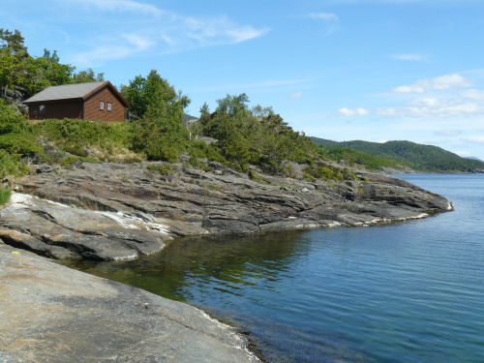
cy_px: 182
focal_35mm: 36
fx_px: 503
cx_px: 242
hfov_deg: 51.4
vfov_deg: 39.7
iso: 100
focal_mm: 6
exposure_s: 1/320
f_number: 5.6
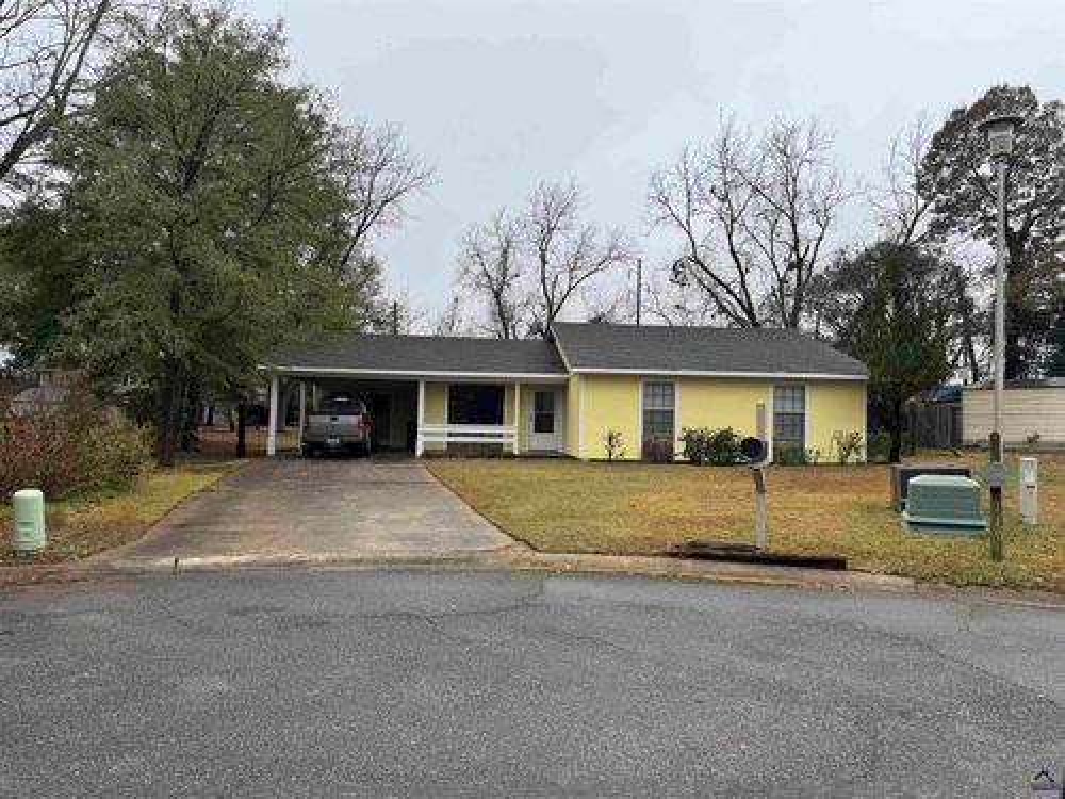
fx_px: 738
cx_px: 532
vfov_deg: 56.8
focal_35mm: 24
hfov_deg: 71.6
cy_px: 400
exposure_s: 1/2959
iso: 80
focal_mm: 6.76
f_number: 1.78
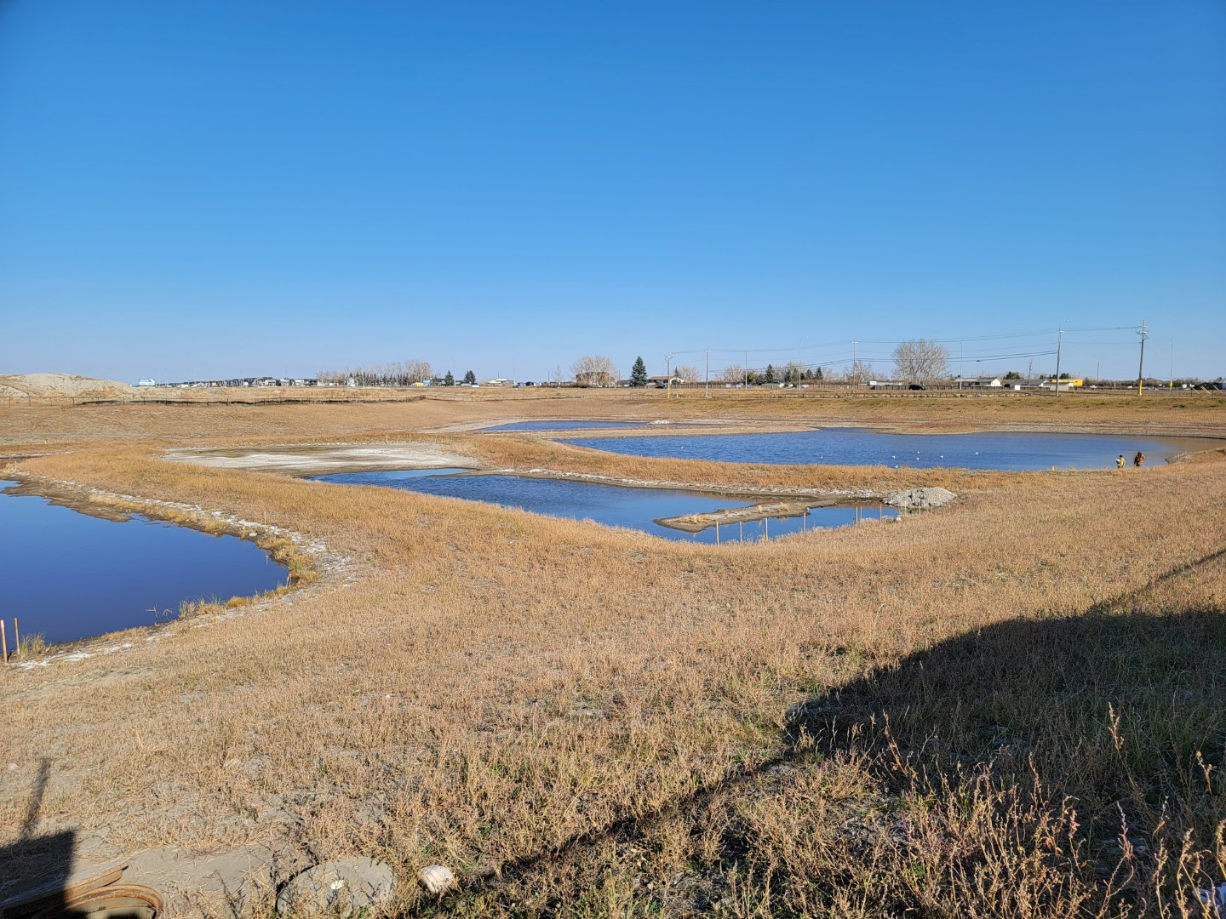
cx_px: 613
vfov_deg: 56.8
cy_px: 460
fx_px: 850
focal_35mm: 24
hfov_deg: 71.6
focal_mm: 6.7
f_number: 1.8
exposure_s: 1/994
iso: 16
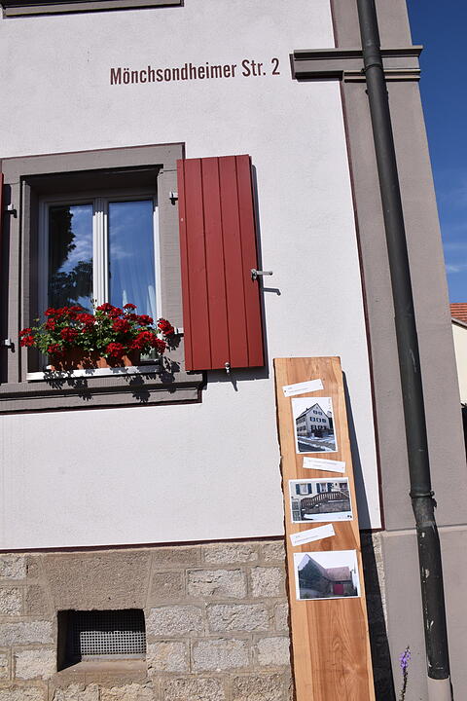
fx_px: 525
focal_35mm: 27
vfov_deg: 67.4
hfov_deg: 47.9
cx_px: 234
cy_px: 350
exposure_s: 1/800
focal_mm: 18
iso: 400
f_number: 14
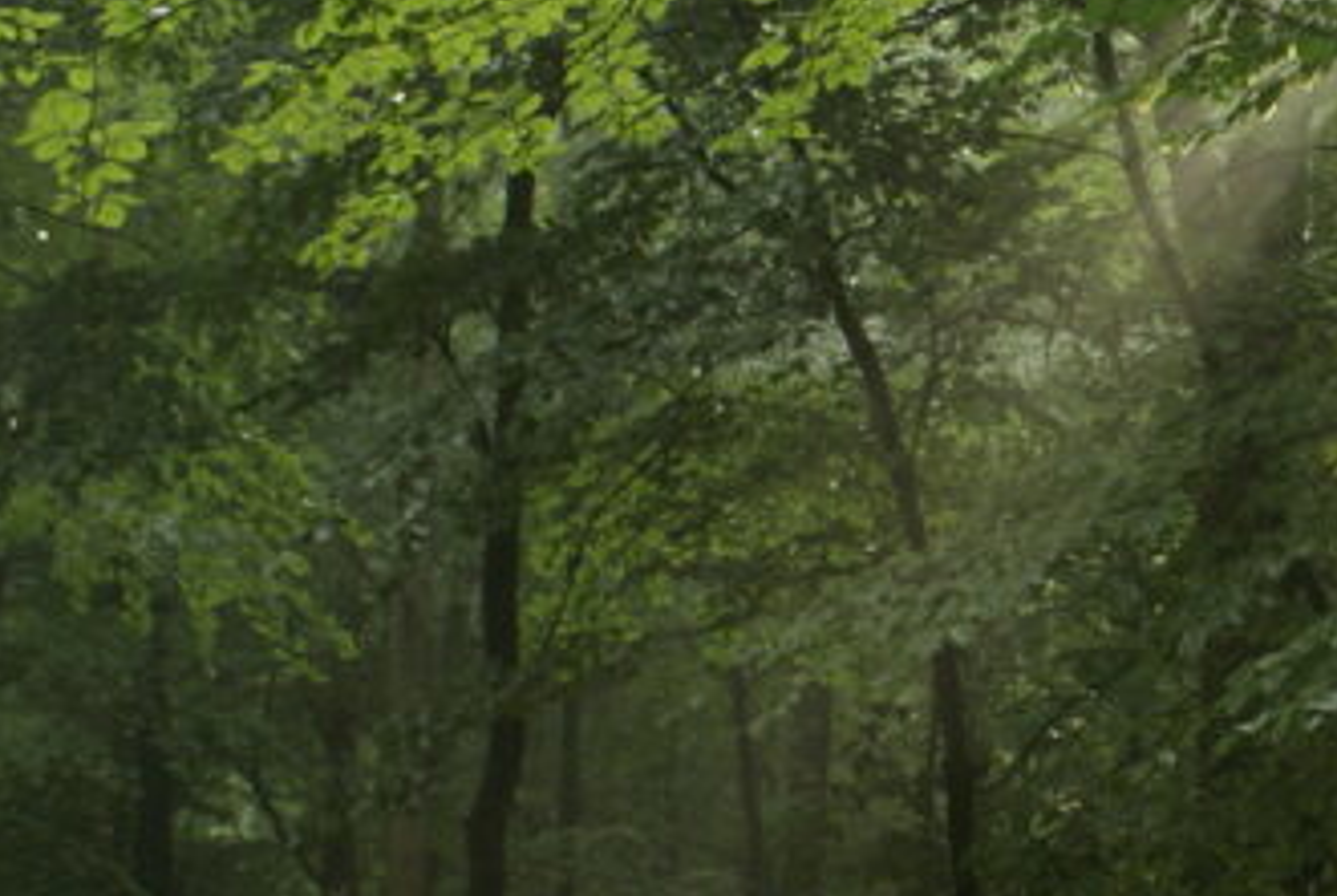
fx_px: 4053
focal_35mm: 109
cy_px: 480
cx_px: 1426
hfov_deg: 18.1
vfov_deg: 12.6
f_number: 4.5
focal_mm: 24
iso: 200
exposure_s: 1/40
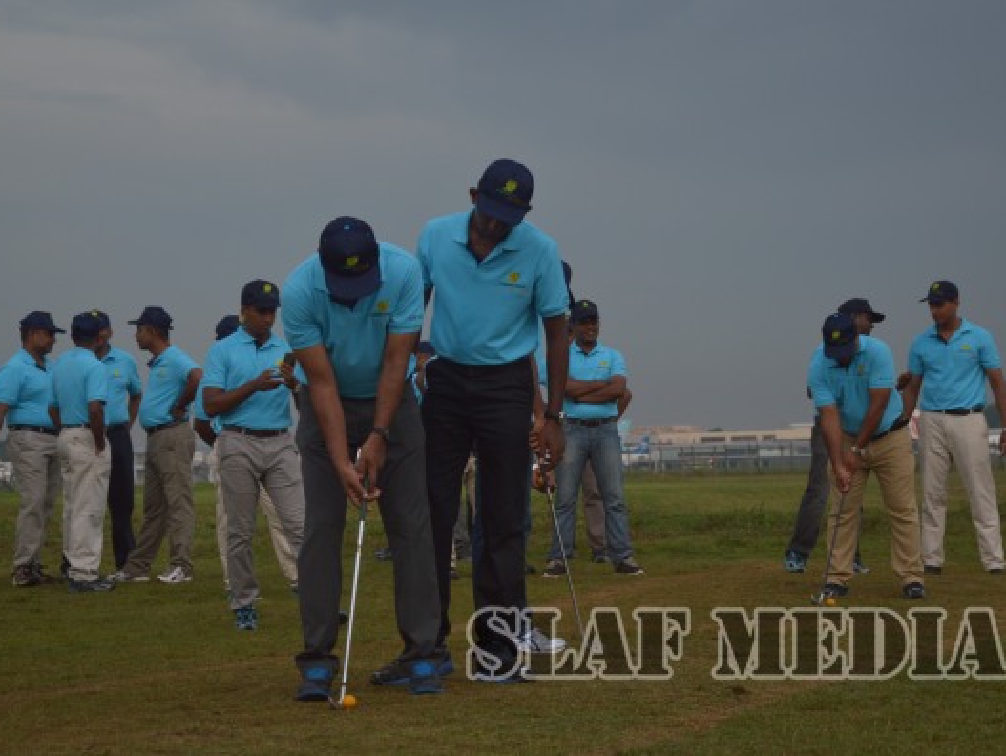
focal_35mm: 95
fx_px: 2763
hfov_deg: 20.6
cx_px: 519
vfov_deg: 15.6
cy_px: 378
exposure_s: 1/125
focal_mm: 58
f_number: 5.6
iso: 200
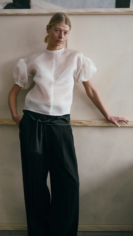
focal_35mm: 47
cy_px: 118
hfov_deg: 25.4
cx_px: 54
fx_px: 295
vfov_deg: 43.7
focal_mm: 44
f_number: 5
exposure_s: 1/125
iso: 1600
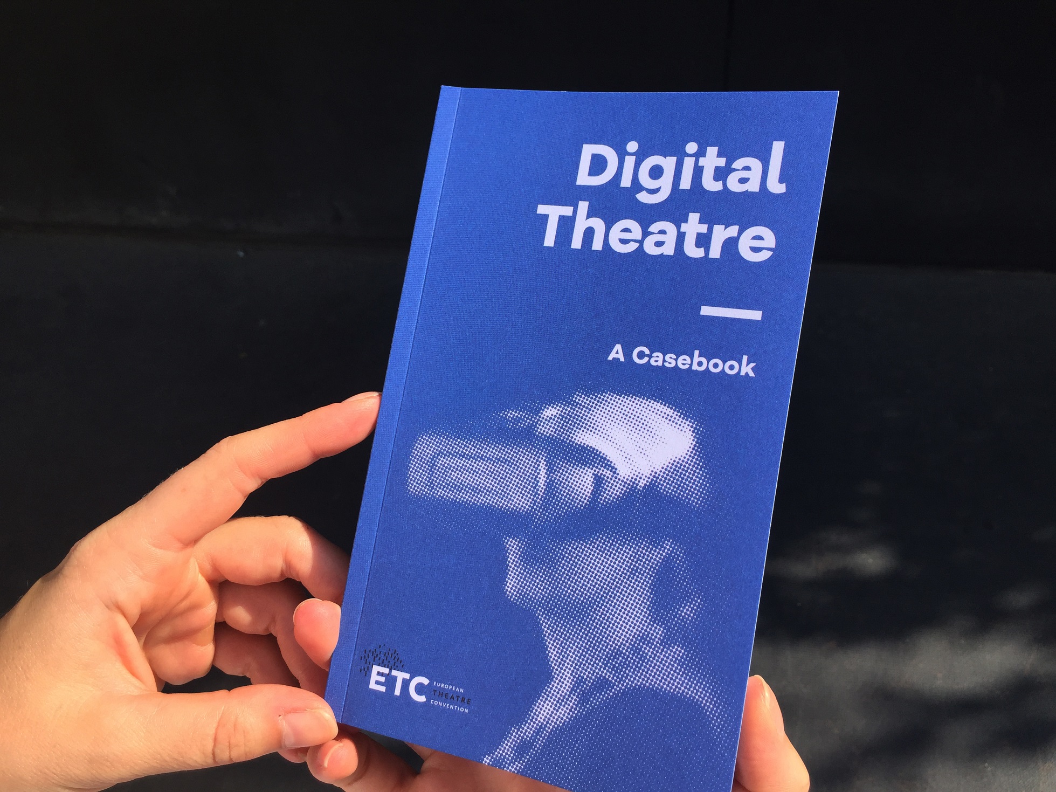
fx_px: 885
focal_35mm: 29
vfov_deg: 48.2
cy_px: 396
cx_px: 528
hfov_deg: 61.7
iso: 32
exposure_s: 1/1364
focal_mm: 4.15
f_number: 2.2
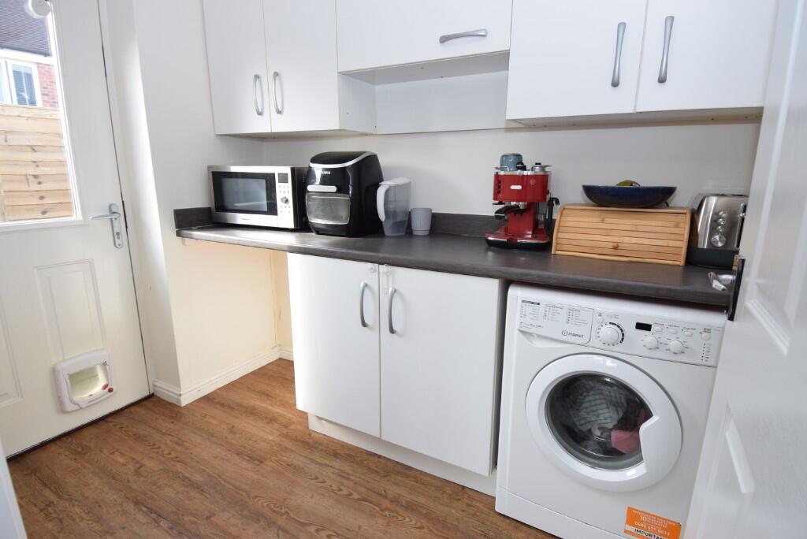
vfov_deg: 67.5
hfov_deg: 90.0
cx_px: 404
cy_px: 270
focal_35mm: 18
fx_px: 404
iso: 400
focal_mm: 12
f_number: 5.6
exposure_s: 1/125
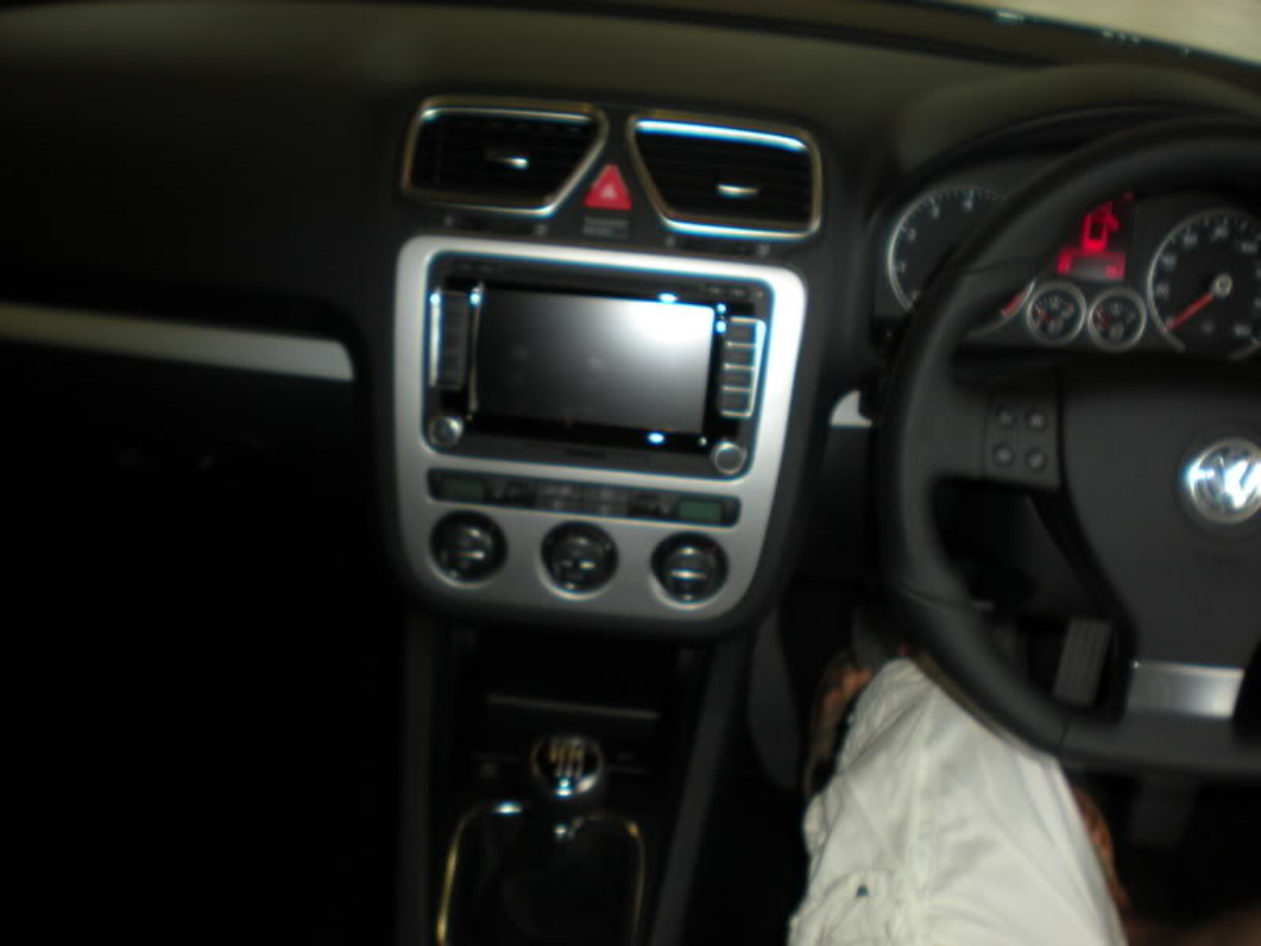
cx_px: 630
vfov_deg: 37.7
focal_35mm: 38
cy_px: 473
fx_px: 1384
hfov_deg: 49.0
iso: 64
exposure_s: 1/60
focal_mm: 6.3
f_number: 3.1
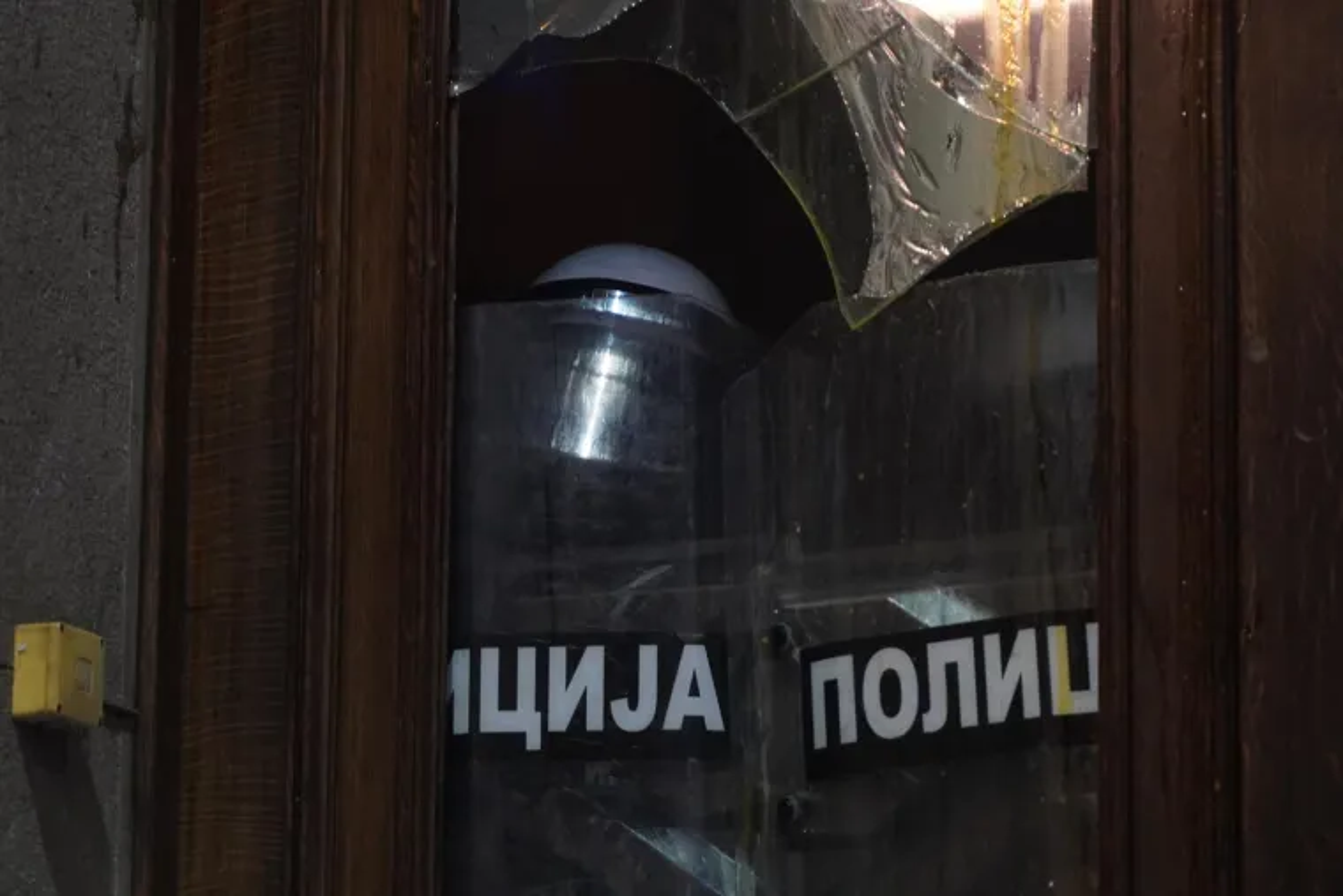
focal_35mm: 157
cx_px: 672
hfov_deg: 13.1
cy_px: 448
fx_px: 5858
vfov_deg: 8.7
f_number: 4
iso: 4000
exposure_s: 1/160
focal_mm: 105
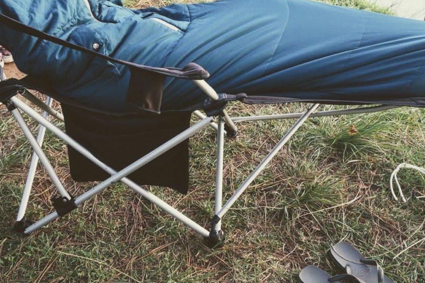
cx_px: 212
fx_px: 554
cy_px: 44
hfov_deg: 42.0
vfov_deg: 27.8
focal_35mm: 47
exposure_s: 1/160
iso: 320
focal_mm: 16
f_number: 4
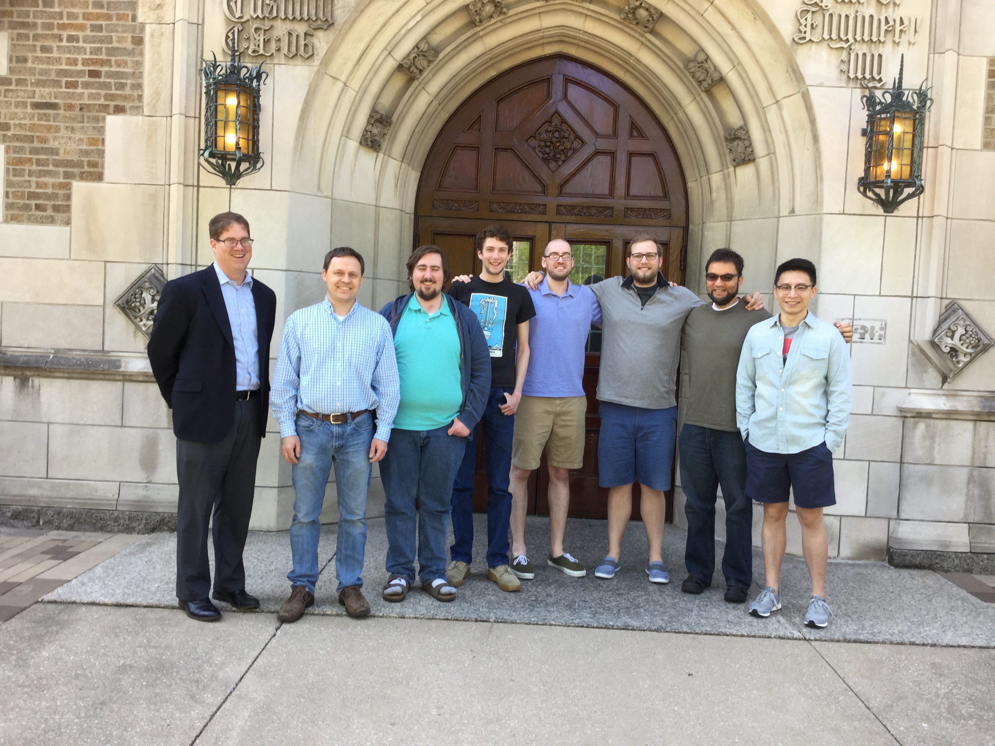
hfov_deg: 58.4
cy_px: 373
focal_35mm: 31
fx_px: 891
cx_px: 498
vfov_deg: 45.4
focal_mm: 3.3
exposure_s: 1/120
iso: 32
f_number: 2.4
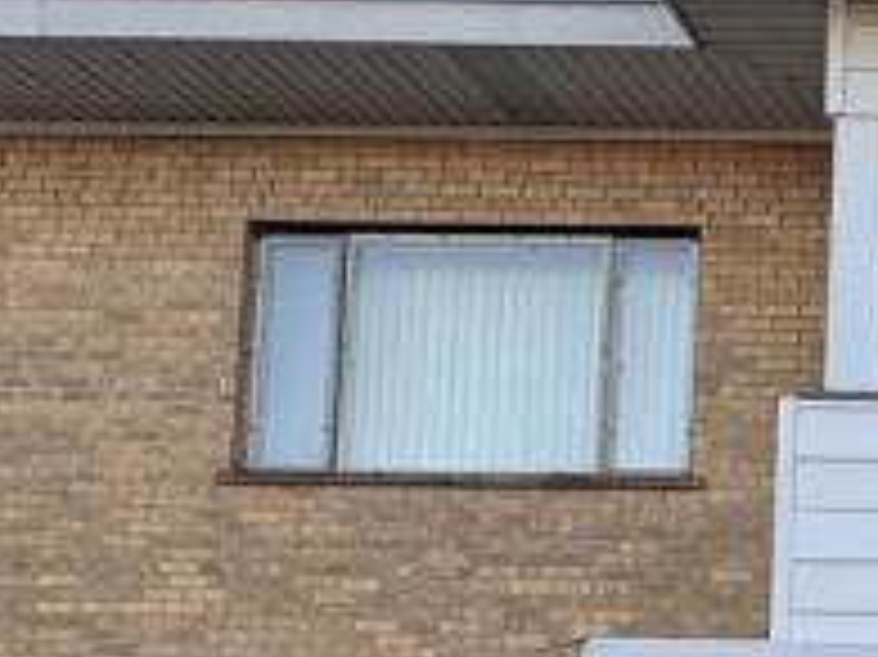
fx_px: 1749
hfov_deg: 21.7
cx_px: 1436
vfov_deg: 19.2
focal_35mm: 69
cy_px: 918
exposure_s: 1/103
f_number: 2.2
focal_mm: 2.22
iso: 40
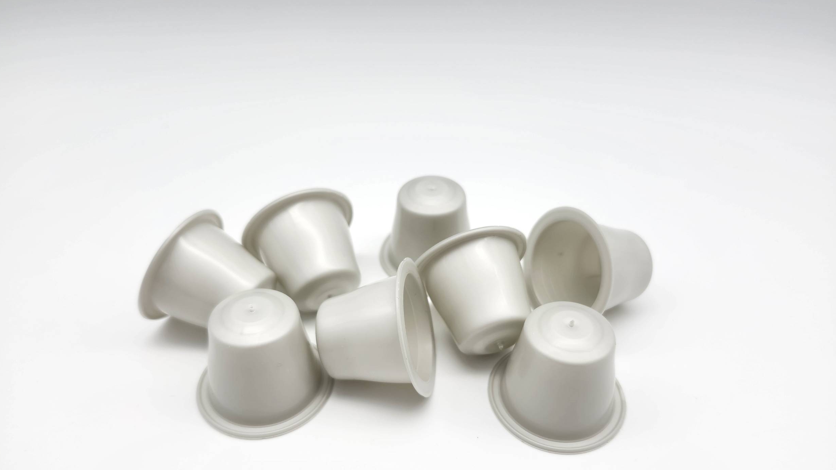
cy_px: 278
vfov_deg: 44.2
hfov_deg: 71.9
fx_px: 576
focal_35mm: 26
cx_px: 407
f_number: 1.8
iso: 25
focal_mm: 5.54
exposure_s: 1/180
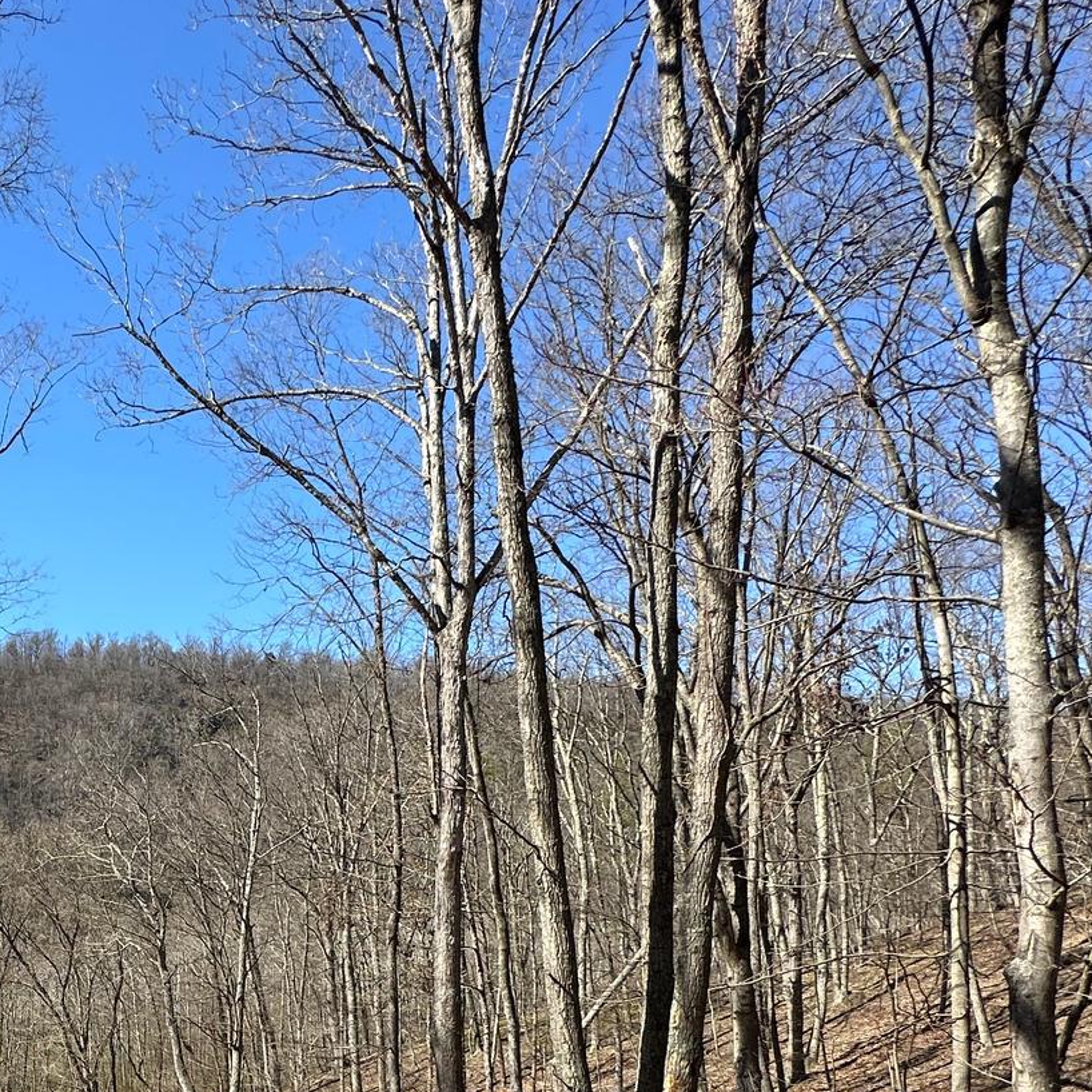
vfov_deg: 46.4
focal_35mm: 31
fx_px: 1106
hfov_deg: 42.6
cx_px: -76
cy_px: 1019
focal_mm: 2.22
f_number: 2.2
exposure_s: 1/849
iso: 40
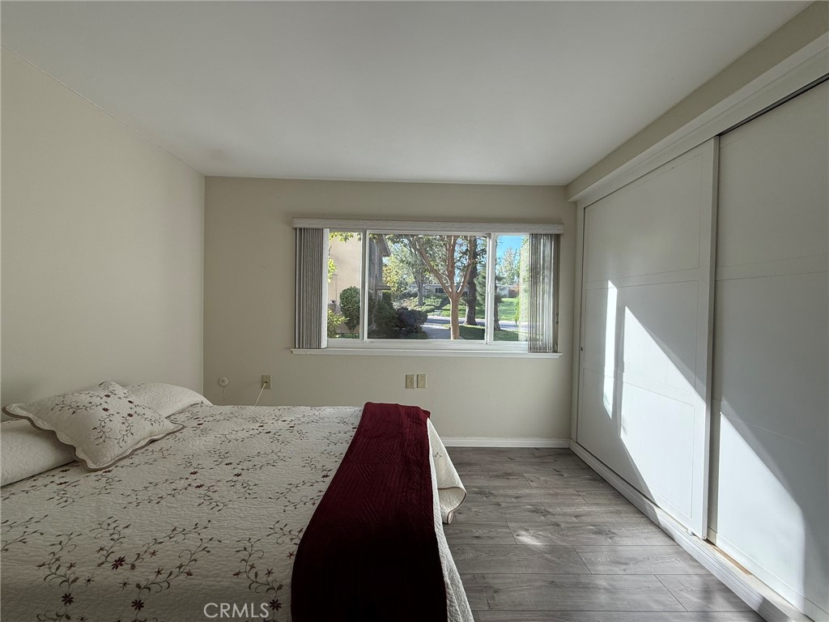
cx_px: 414
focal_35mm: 14
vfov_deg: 85.7
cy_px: 311
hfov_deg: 102.1
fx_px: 335
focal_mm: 2.22
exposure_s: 1/150
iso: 64
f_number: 2.2
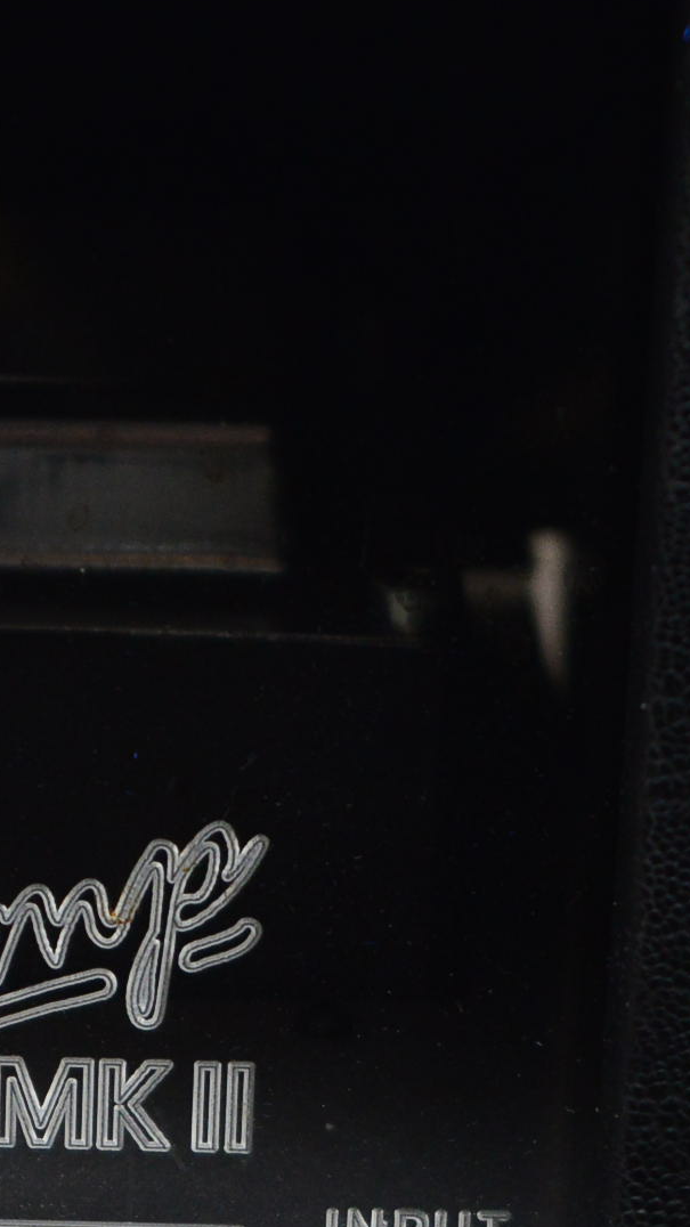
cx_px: -81
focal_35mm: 205
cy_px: 973
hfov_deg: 5.9
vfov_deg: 10.5
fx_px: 6670
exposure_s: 1/160
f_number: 8
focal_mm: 70
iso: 2500
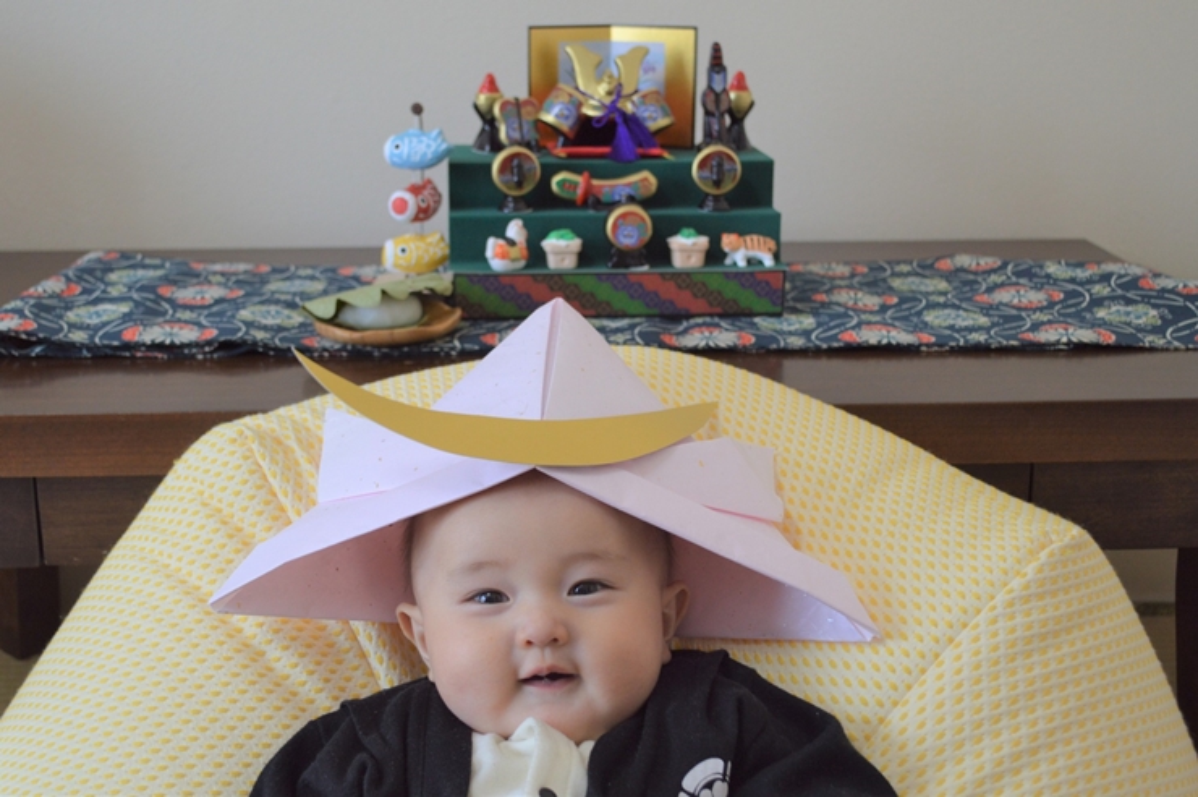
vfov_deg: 29.8
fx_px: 1496
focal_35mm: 45
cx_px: 599
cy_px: 398
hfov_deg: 43.6
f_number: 4.5
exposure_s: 1/60
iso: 400
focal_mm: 30
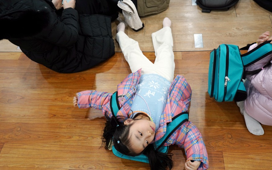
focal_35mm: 36
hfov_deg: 54.0
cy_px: 88
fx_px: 267
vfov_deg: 35.3
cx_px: 135
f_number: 4
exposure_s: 1/160
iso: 1600
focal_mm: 35
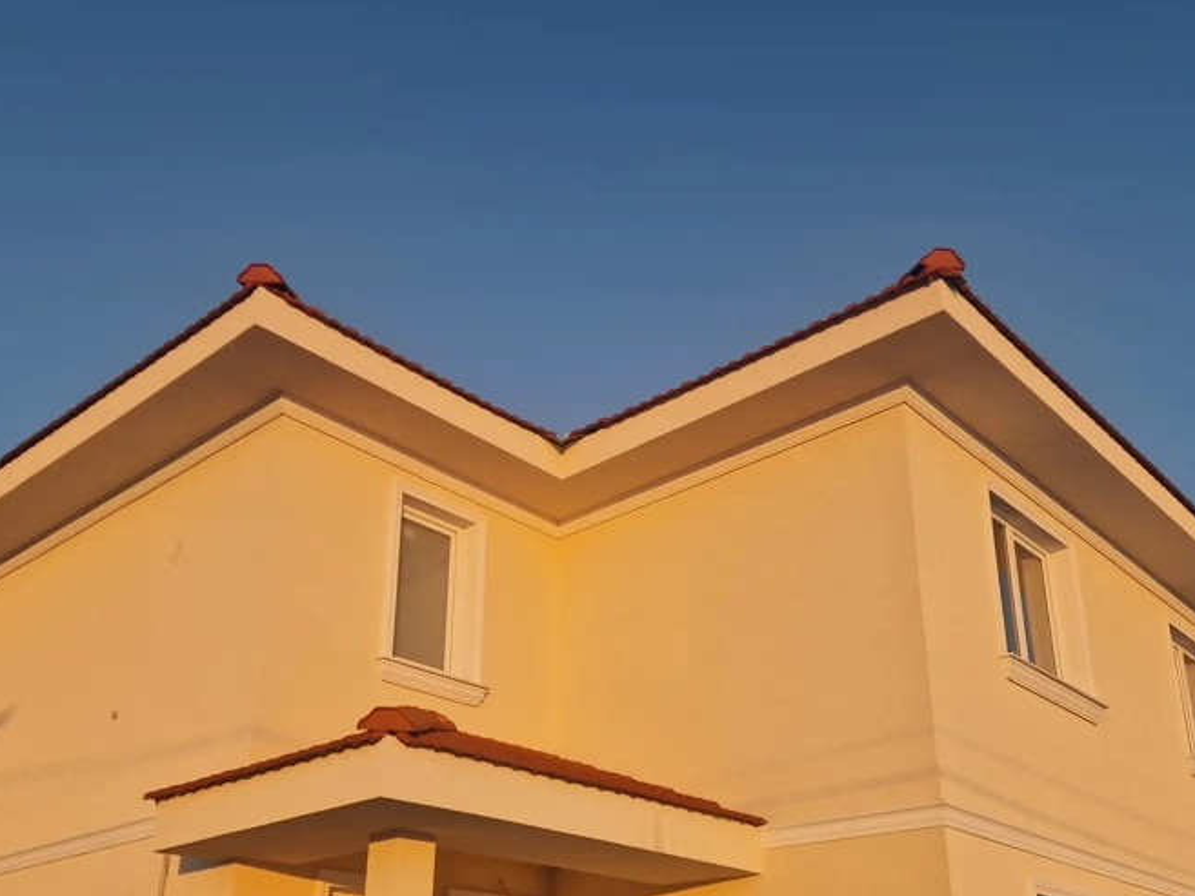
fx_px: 1208
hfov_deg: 52.6
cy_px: 634
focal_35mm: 35
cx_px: 608
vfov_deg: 39.9
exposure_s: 1/670
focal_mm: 6.4
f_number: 1.8
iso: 50
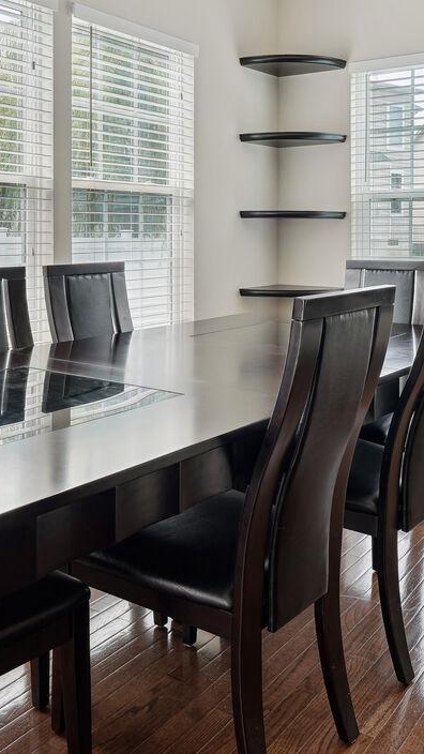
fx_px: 720
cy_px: 239
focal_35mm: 36
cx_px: 193
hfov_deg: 32.8
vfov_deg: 54.0
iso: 200
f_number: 8
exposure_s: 1/20
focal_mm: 14
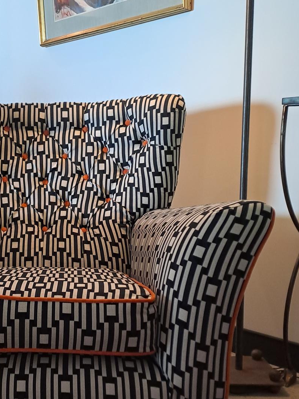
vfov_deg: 41.8
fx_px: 518
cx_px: 49
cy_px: 245
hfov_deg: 31.1
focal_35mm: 45
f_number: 1.8
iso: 125
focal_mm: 4.65
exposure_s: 1/50
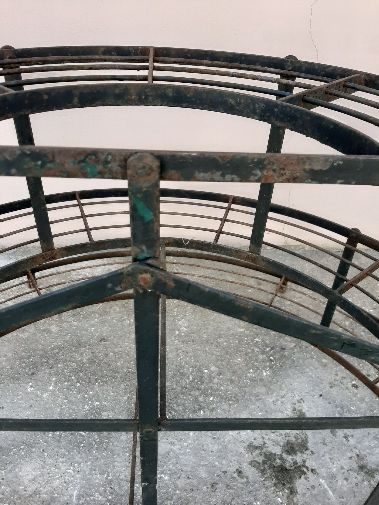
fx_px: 380
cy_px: 252
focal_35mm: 26
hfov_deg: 53.1
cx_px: 190
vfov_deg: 67.3
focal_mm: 3.93
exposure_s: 1/285
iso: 40
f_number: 1.7
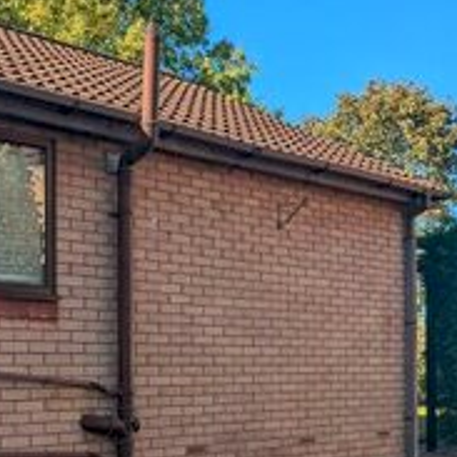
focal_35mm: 54
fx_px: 807
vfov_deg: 30.8
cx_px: 116
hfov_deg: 31.1
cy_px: 368
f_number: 2.2
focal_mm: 2.35
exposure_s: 1/1274
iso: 51
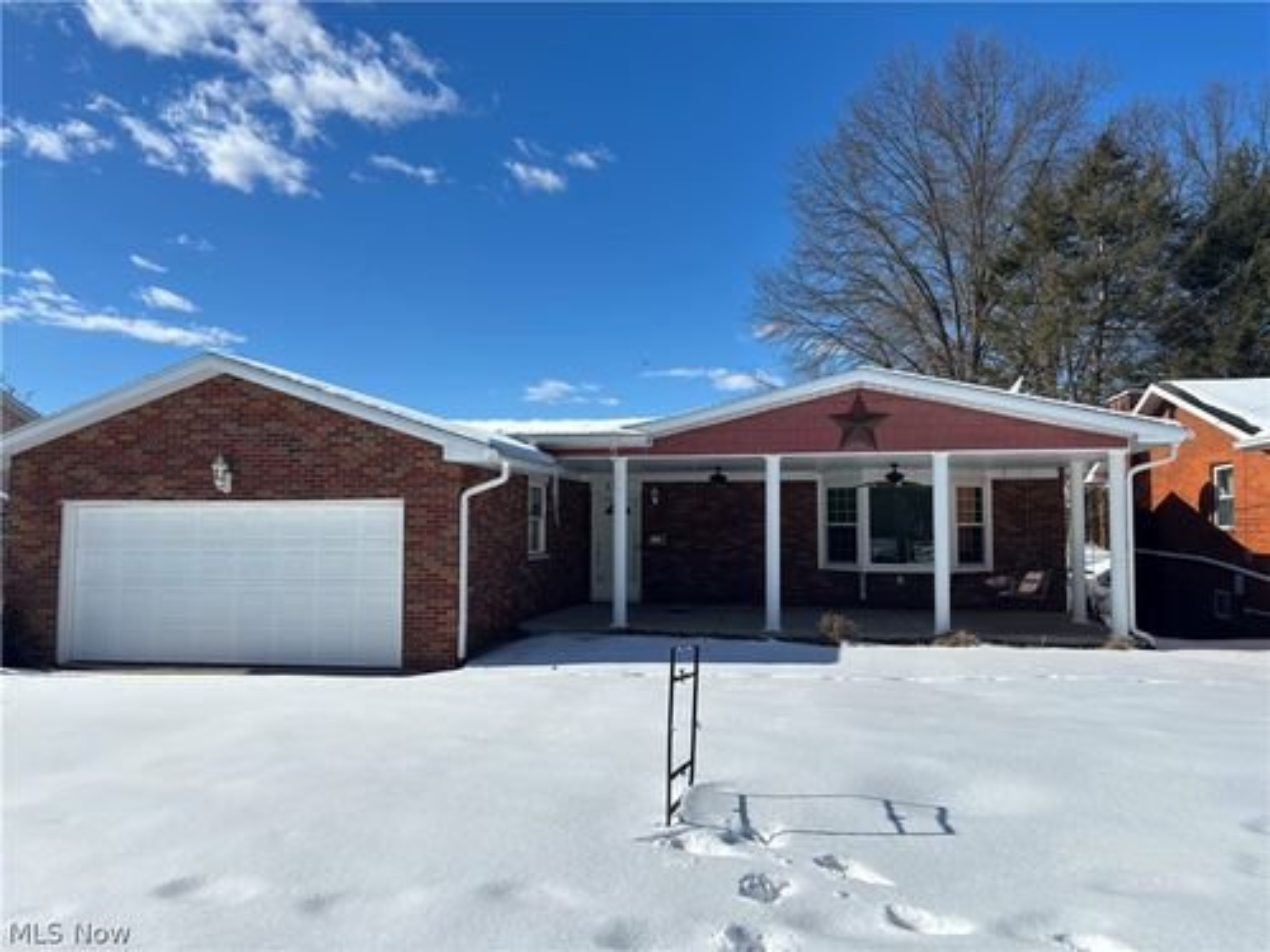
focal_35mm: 26
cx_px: 635
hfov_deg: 67.3
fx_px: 954
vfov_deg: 53.1
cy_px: 476
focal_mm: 5.96
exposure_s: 1/3650
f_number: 1.6
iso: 50
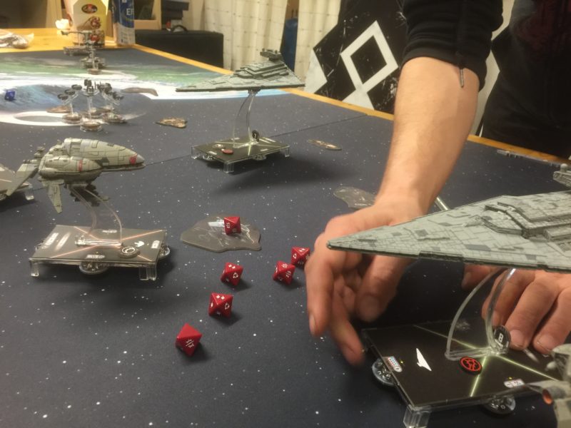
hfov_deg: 61.7
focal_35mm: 29
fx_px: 478
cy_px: 214
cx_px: 286
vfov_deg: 48.2
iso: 80
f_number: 2.2
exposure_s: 1/17
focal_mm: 4.15
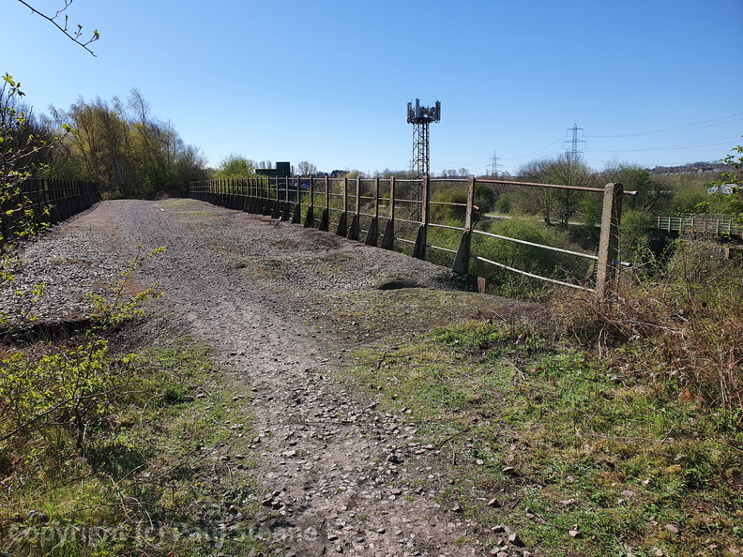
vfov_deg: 53.1
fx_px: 558
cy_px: 278
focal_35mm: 26
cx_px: 372
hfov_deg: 67.3
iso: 50
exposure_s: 1/1412
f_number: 2.4
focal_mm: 4.32
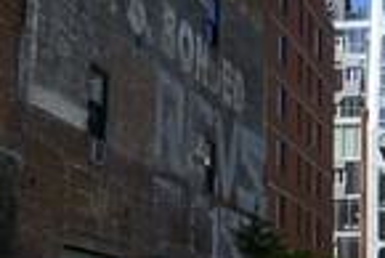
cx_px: 388
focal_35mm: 104
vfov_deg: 13.1
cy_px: 197
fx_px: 1113
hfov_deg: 19.1
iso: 200
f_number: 10
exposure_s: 1/320
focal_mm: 36
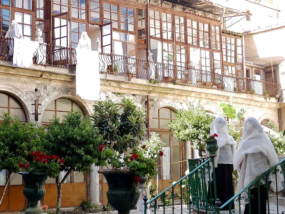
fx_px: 552
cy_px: 121
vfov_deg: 21.9
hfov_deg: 28.9
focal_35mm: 67
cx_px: 130
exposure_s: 1/125
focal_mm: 13
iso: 200
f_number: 3.6
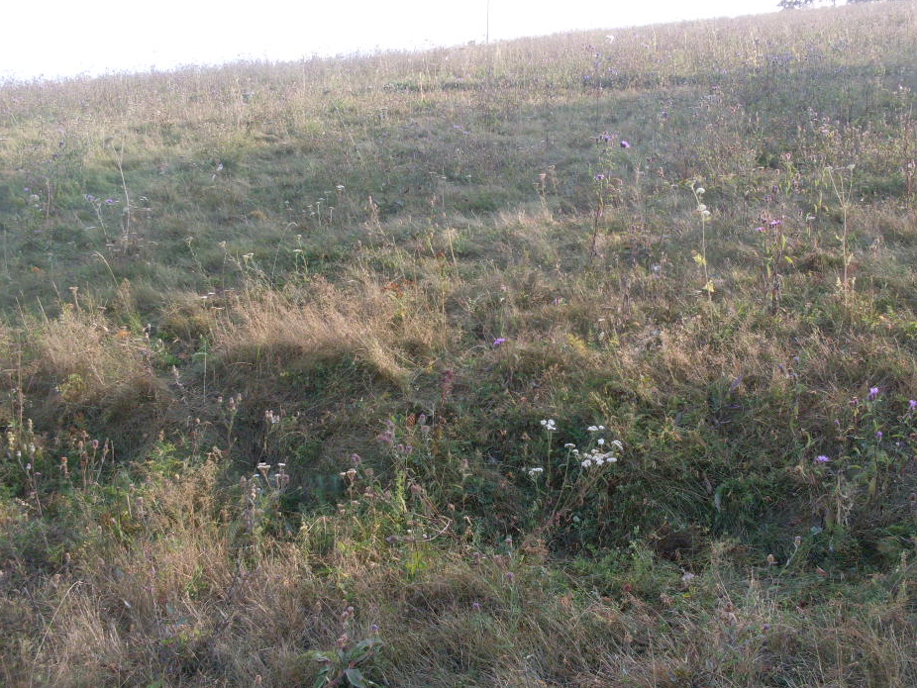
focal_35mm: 42
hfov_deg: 44.7
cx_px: 501
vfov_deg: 34.4
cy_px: 329
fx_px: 1113
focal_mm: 6.3
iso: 80
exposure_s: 1/350
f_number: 2.8
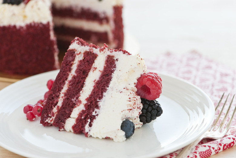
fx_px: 688
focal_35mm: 105
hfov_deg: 19.5
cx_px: 118
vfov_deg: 13.0
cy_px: 79
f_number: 6.3
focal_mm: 105
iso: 200
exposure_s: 1/6
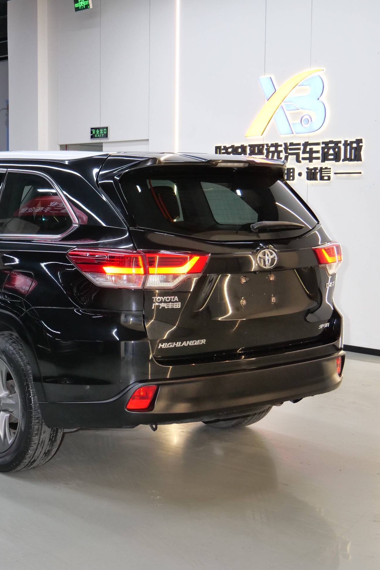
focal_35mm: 62
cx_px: 65
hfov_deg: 21.6
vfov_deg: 32.4
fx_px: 982
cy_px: 284
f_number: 4.2
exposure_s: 1/40
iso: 800
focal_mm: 22
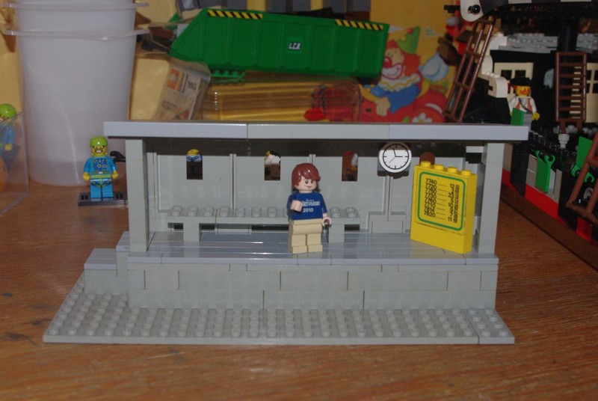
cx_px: 299
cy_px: 200
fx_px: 815
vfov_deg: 27.6
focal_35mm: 49
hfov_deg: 40.3
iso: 800
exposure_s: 1/45
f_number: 6.7
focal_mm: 32.5
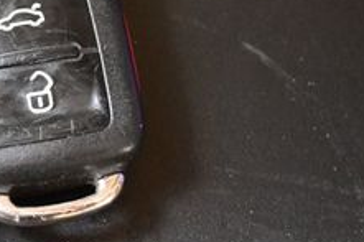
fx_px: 1381
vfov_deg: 10.0
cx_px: -114
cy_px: 36
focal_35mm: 137
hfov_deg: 14.4
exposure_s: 1/50
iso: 3200
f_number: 5
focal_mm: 31.5
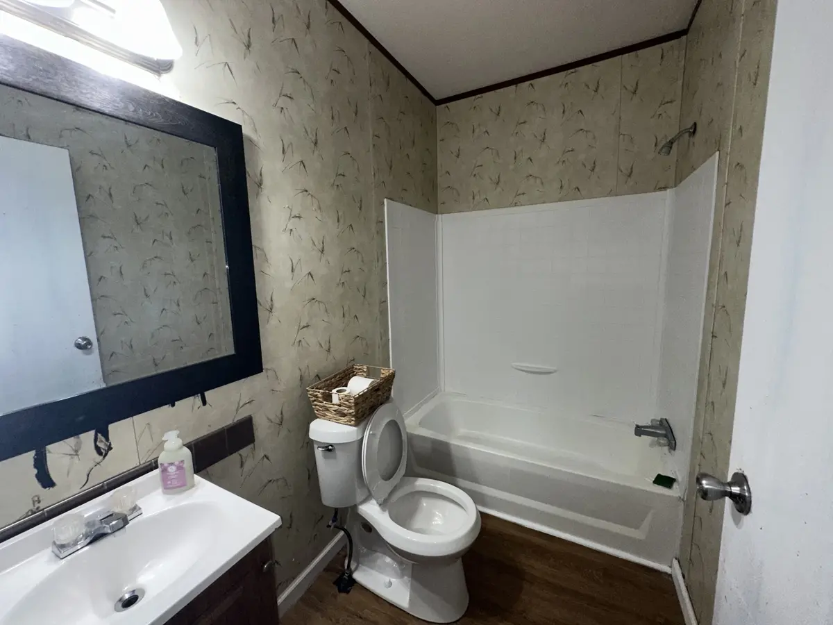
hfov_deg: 102.1
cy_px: 312
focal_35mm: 14
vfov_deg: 85.7
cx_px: 416
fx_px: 337
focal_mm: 2.22
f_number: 2.2
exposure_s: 1/60
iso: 100
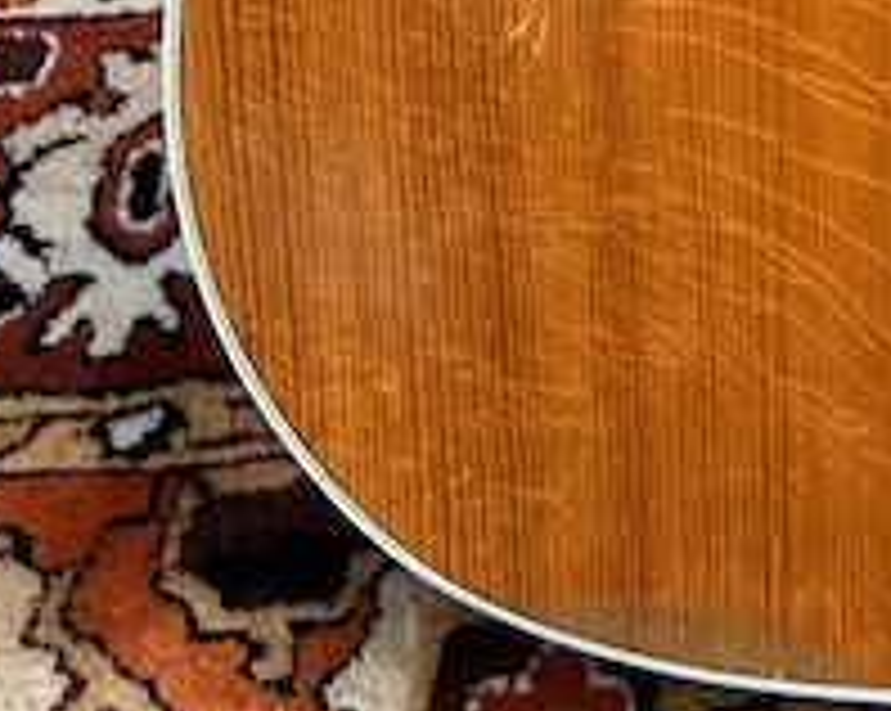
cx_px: 1228
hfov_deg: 11.4
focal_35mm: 164
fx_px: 4320
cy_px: -1876
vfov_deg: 7.4
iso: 50
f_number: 1.5
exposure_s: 1/443
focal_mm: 5.7
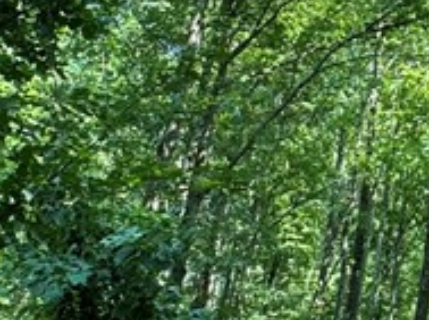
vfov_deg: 19.1
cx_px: 515
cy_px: 45
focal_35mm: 76
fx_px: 940
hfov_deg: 23.5
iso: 50
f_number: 2.2
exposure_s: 1/99
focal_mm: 2.22
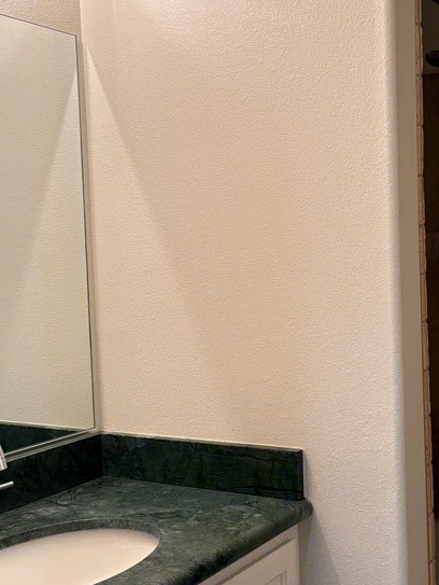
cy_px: 285
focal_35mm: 49
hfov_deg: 28.7
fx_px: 828
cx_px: 380
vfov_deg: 38.9
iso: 100
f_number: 1.6
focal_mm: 5.96
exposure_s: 1/120
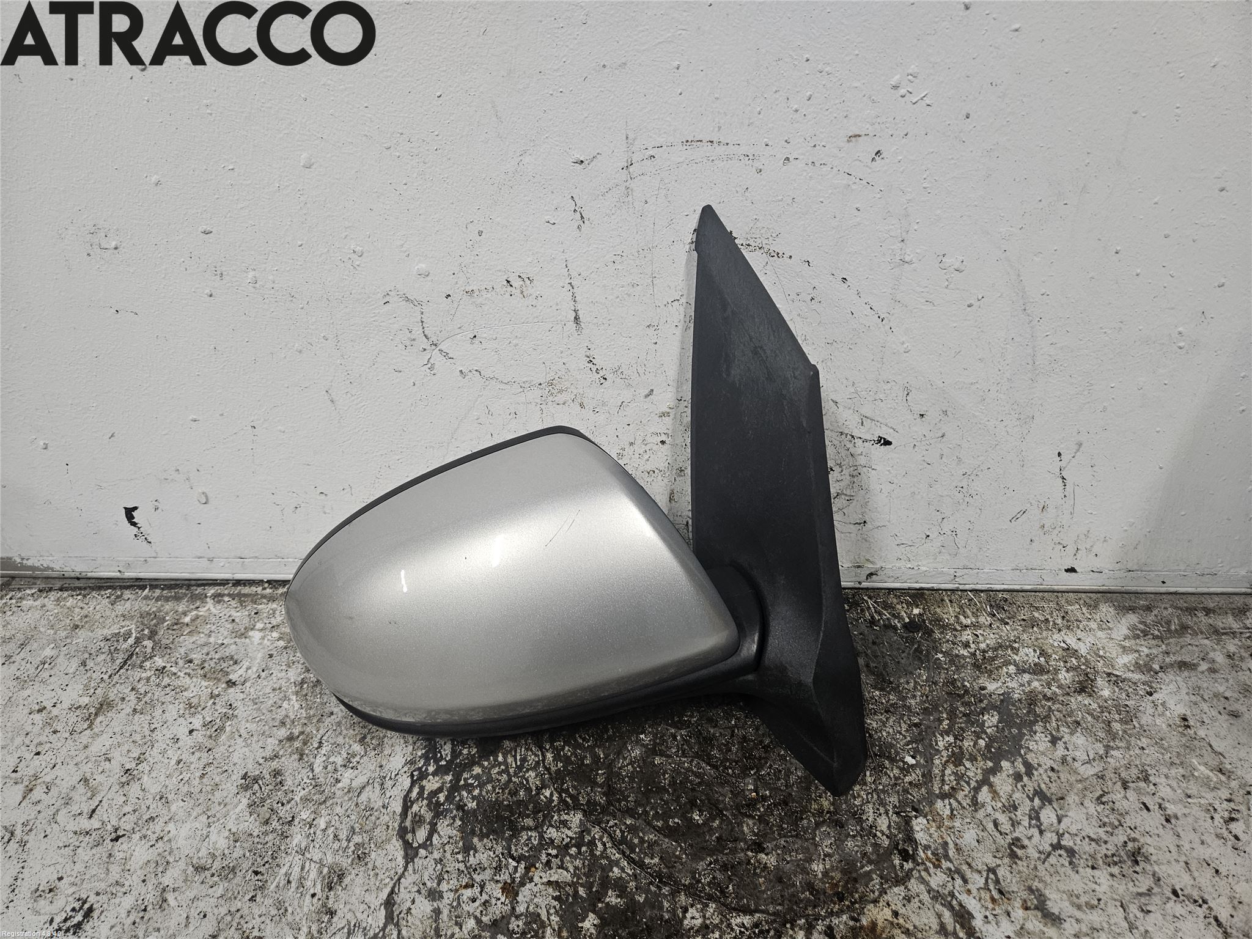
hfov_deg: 73.9
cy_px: 470
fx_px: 832
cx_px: 626
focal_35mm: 23
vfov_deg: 58.9
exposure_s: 1/100
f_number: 1.8
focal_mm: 5.4
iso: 250
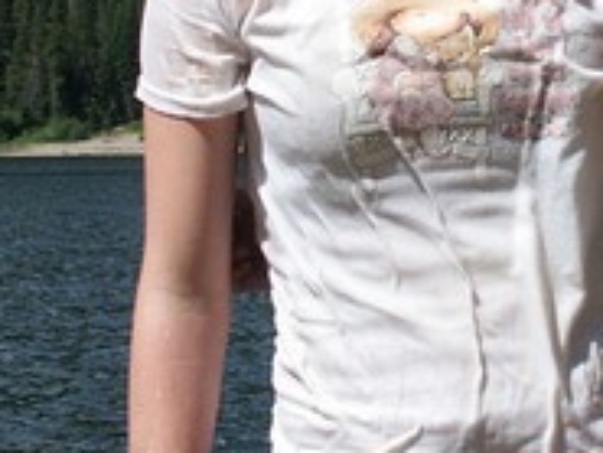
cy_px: -7
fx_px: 2109
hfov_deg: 16.0
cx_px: 561
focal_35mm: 121
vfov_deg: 12.1
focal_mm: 7.21
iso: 100
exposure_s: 1/350
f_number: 8
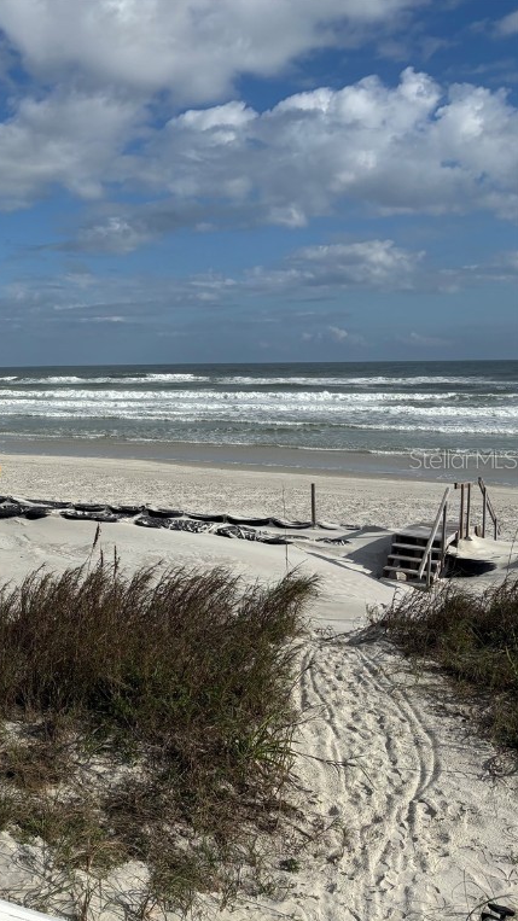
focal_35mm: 38
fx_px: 928
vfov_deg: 52.8
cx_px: -95
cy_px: 459
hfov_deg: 27.6
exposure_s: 1/8333
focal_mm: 5.96
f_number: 1.6
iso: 50
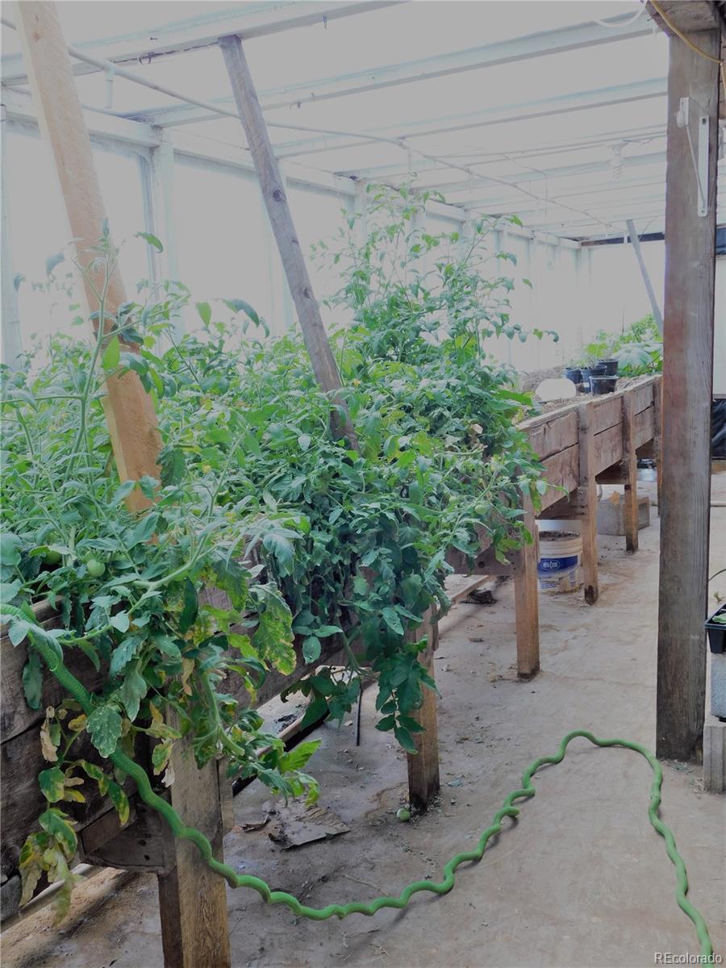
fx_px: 1119
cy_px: 484
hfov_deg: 36.0
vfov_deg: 46.8
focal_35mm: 40
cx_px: 363
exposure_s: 1/30
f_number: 3.6
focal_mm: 7.1
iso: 125
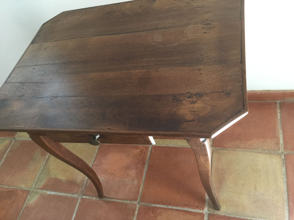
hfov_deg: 58.4
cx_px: 147
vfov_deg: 45.4
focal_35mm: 31
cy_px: 110
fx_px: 263
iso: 125
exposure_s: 1/33
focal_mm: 3.3
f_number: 2.4
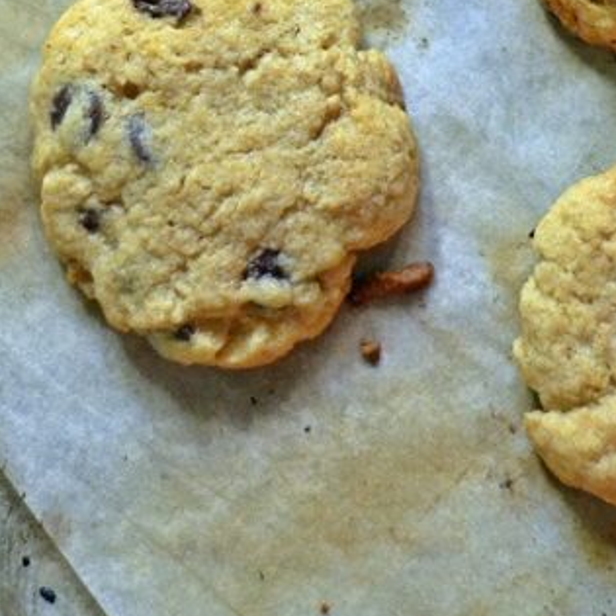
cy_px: -48
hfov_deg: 10.4
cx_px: 471
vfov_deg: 10.4
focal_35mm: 167
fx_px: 3362
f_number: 1.8
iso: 2800
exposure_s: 1/60
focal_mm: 50
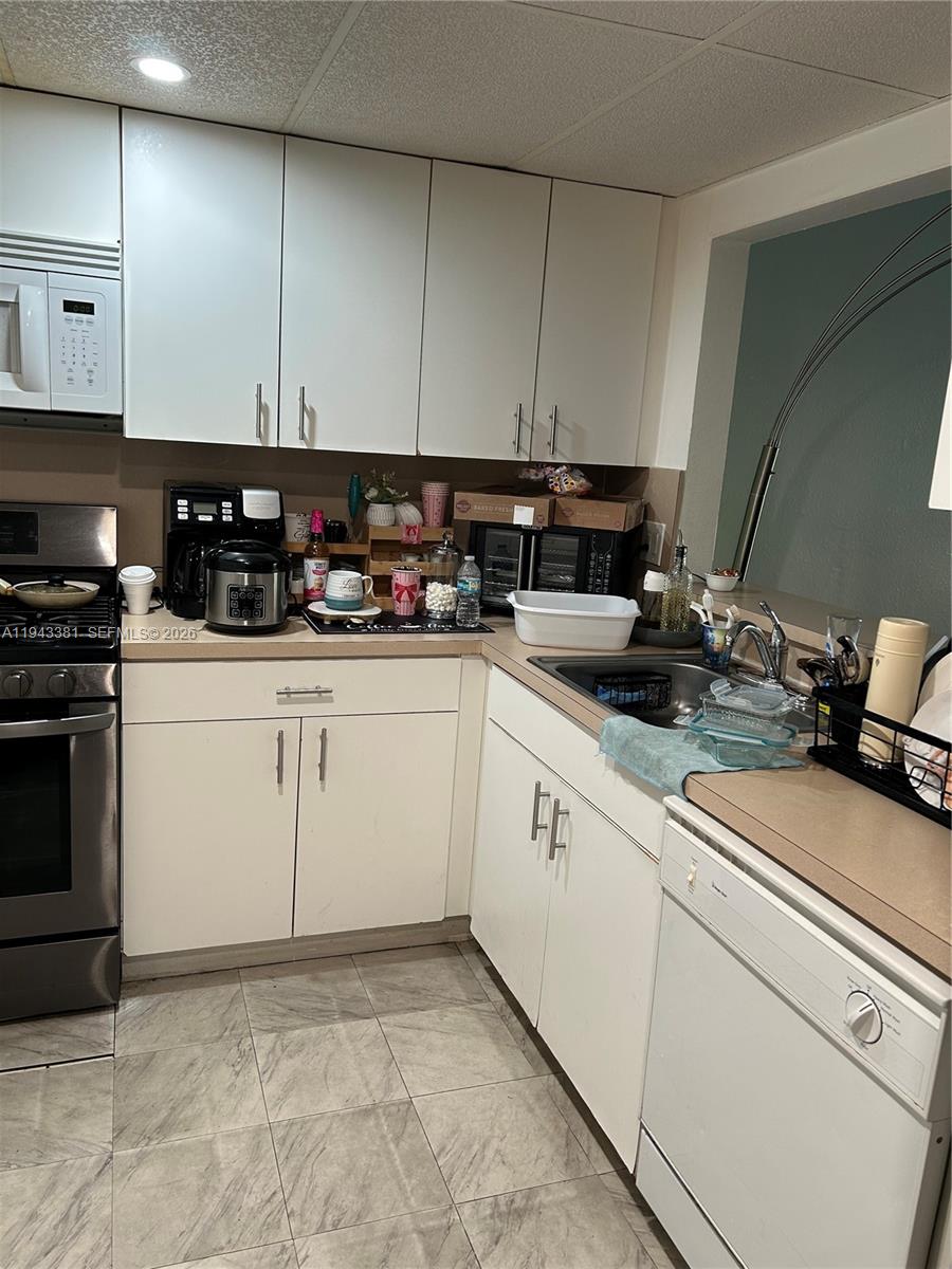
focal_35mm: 26
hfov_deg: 53.1
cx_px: 476
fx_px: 953
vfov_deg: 67.3
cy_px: 634
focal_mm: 5.7
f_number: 1.5
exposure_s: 1/60
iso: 80
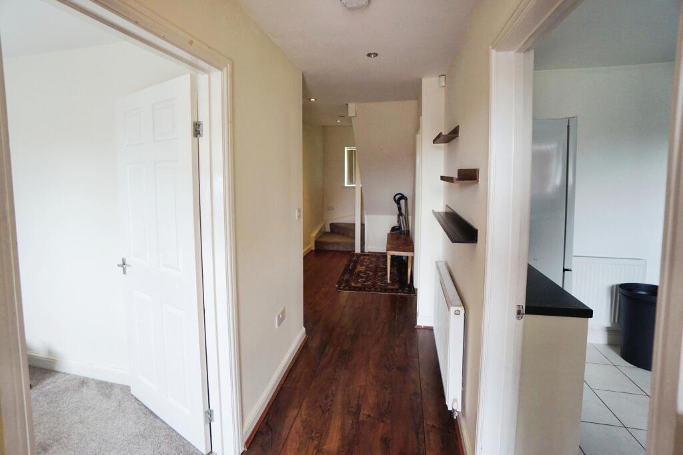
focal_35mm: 15
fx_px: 285
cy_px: 228
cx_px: 342
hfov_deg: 100.4
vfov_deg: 77.3
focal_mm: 10
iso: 500
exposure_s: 1/160
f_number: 4
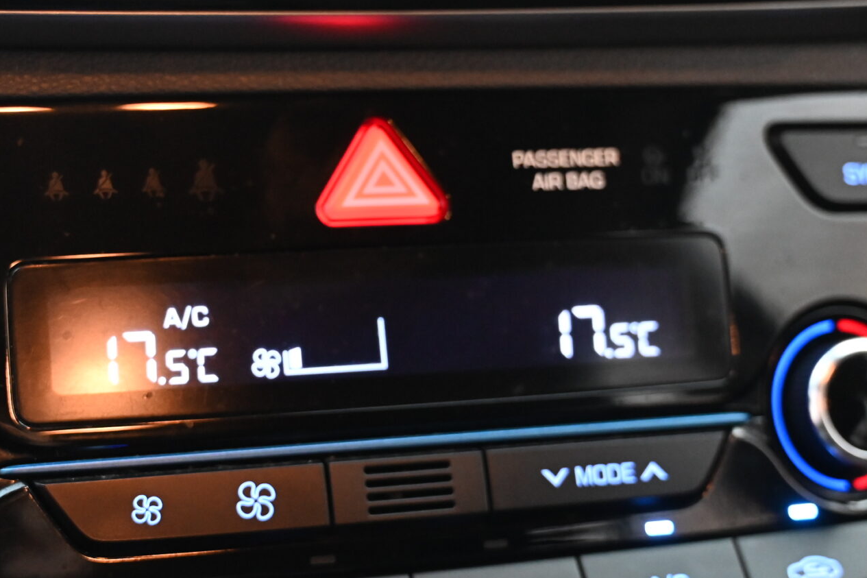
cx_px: 328
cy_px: 236
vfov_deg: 16.4
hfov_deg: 24.4
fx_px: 1999
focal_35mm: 83
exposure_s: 1/60
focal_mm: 41
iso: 4500
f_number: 4
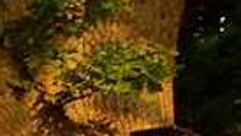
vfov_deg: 5.6
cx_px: -654
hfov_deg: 8.1
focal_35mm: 188
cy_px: 541
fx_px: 1201
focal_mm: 8.8
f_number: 4
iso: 125
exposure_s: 1/160
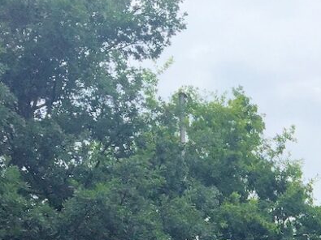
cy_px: 339
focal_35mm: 86
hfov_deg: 20.8
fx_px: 797
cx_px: 410
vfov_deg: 16.0
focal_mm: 4.15
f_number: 2.2
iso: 32
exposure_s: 1/1319
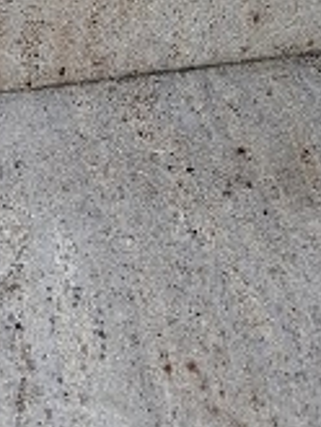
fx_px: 1099
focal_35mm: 89
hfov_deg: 16.6
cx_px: 124
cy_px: -65
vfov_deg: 20.7
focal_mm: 5.54
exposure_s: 1/227
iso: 50
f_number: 1.8
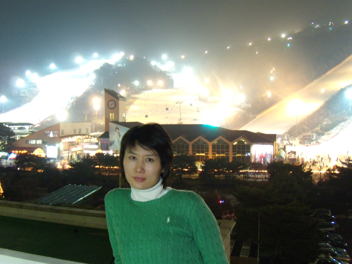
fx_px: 366
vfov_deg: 39.7
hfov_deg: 51.4
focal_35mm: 36
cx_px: 176
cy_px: 132
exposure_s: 1/4
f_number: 3.6
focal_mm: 6.4
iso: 400
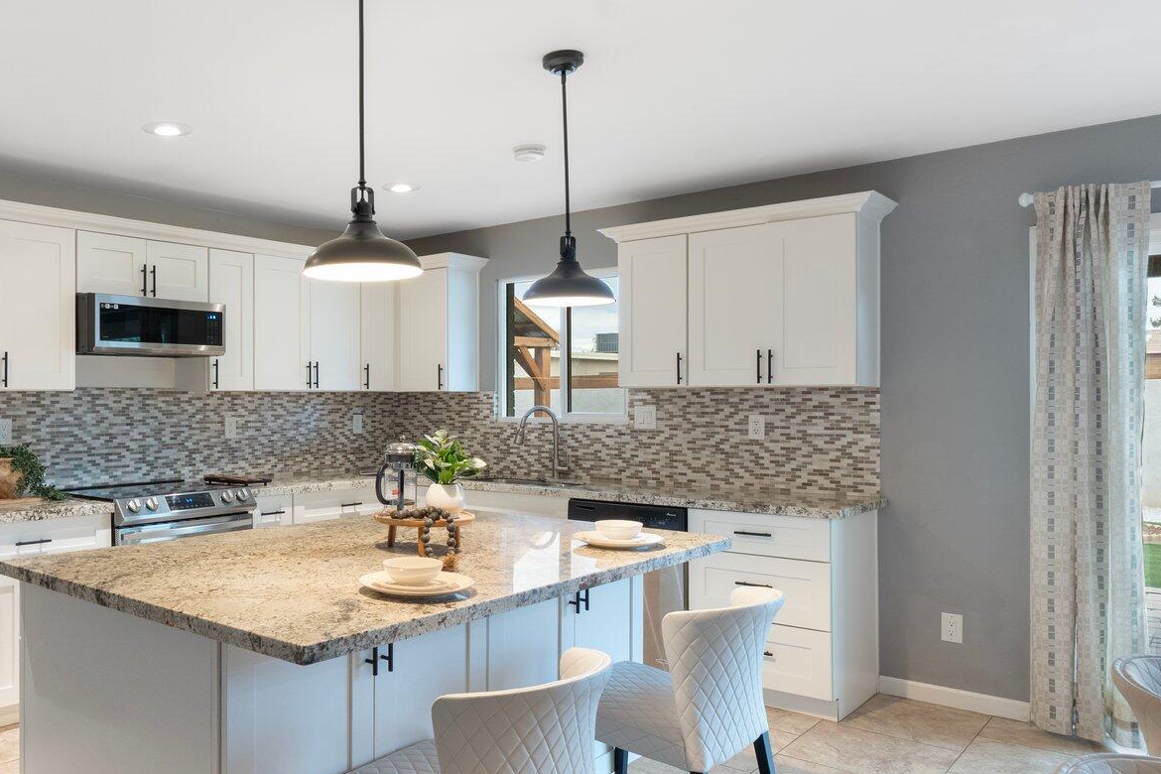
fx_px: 903
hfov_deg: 63.2
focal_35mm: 28
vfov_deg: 46.4
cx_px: 352
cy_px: 414
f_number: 8
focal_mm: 16
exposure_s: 1/2.5
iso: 1000
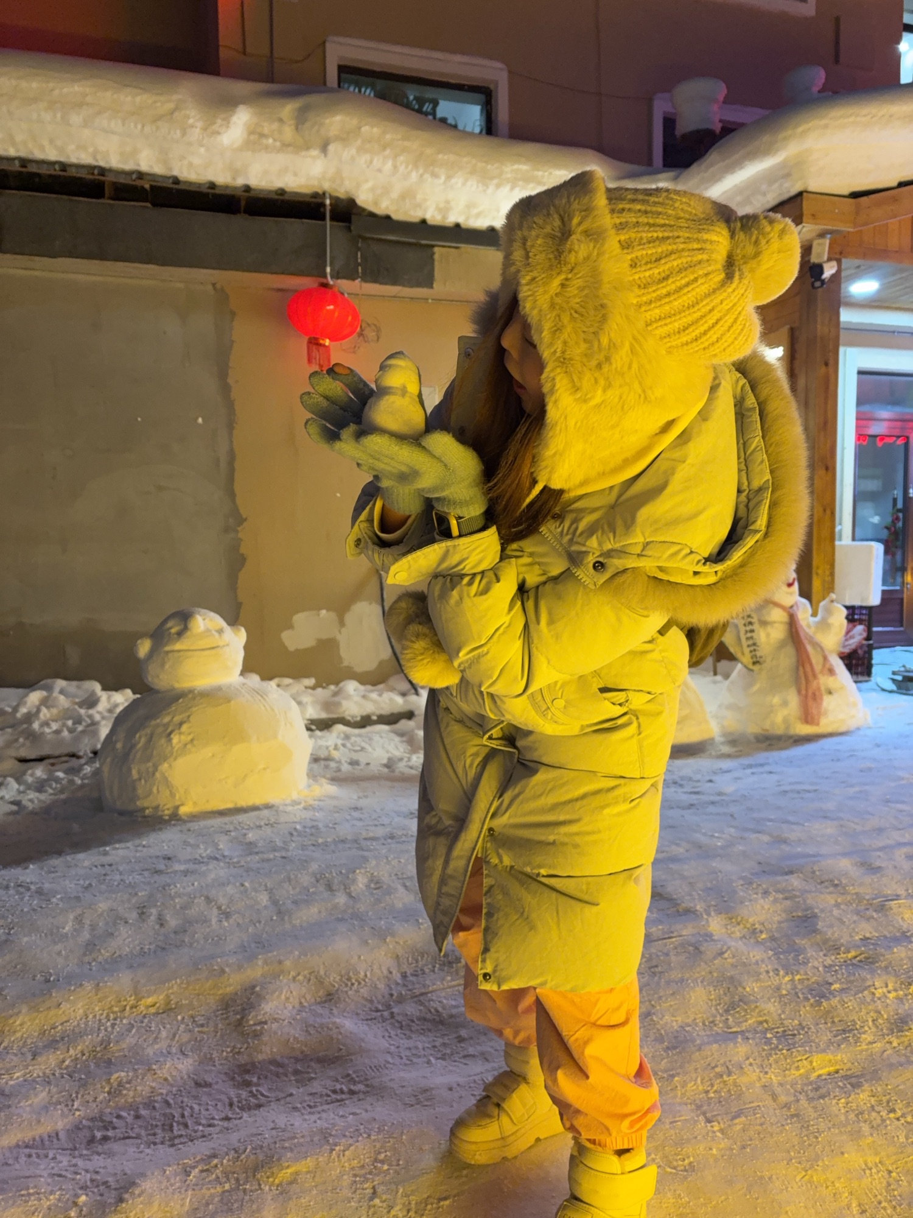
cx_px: 456
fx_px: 914
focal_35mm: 26
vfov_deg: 67.3
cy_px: 609
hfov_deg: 53.1
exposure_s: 1/50
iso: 250
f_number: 1.6
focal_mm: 5.96
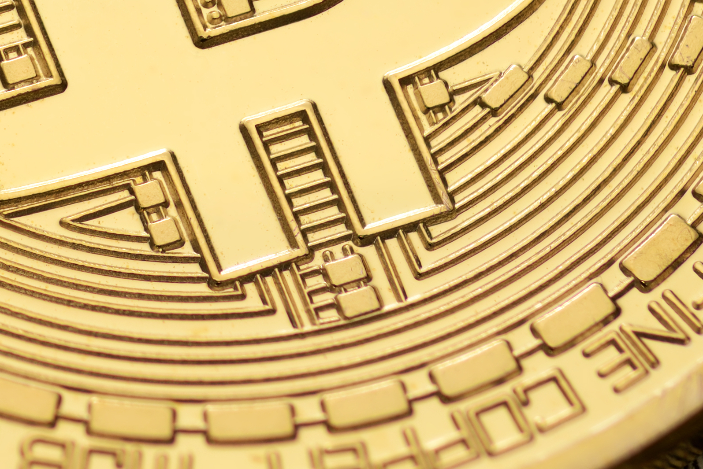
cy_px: -327
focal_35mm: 226
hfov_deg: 8.9
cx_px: -272
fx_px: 4415
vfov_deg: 6.0
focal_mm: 60
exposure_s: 1/160
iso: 100
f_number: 5.6
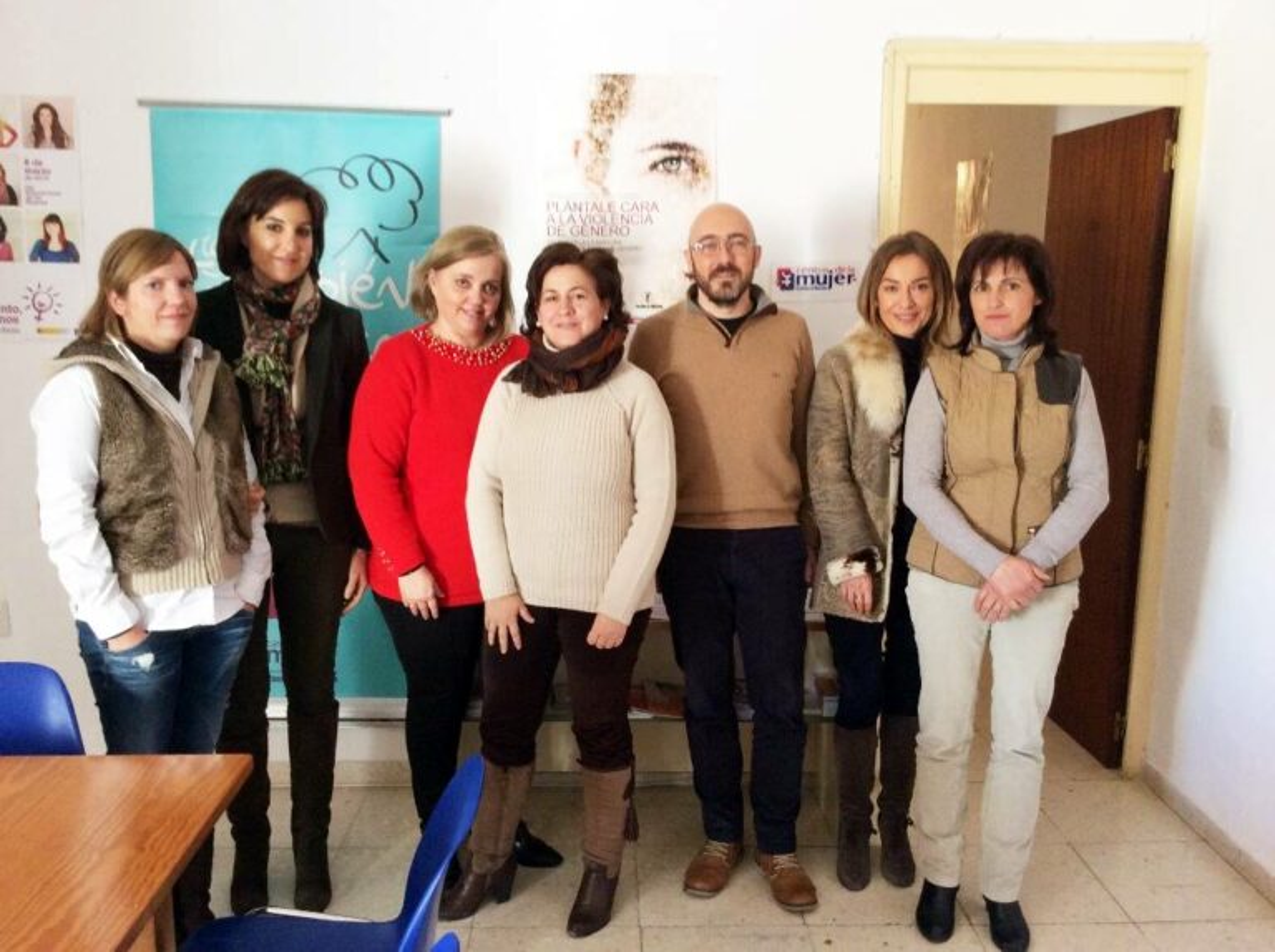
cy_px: 476
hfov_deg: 55.4
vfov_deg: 42.9
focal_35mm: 33
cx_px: 638
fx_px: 1214
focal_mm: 3.3
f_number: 2.4
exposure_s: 1/24
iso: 100
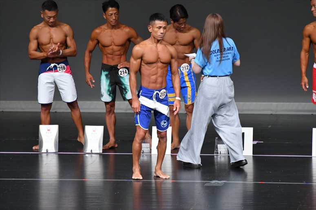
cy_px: 105
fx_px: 3027
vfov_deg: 4.0
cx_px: 158
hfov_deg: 6.0
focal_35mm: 345
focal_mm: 230
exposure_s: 1/400
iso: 4000
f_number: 5.6
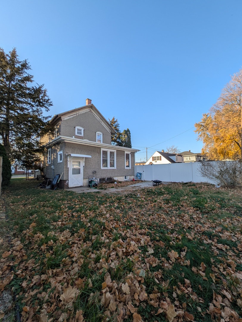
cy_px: 161
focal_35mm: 12
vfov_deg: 110.5
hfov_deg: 94.6
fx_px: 112
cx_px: 121
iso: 38
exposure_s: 1/747
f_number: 1.95
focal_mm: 2.23
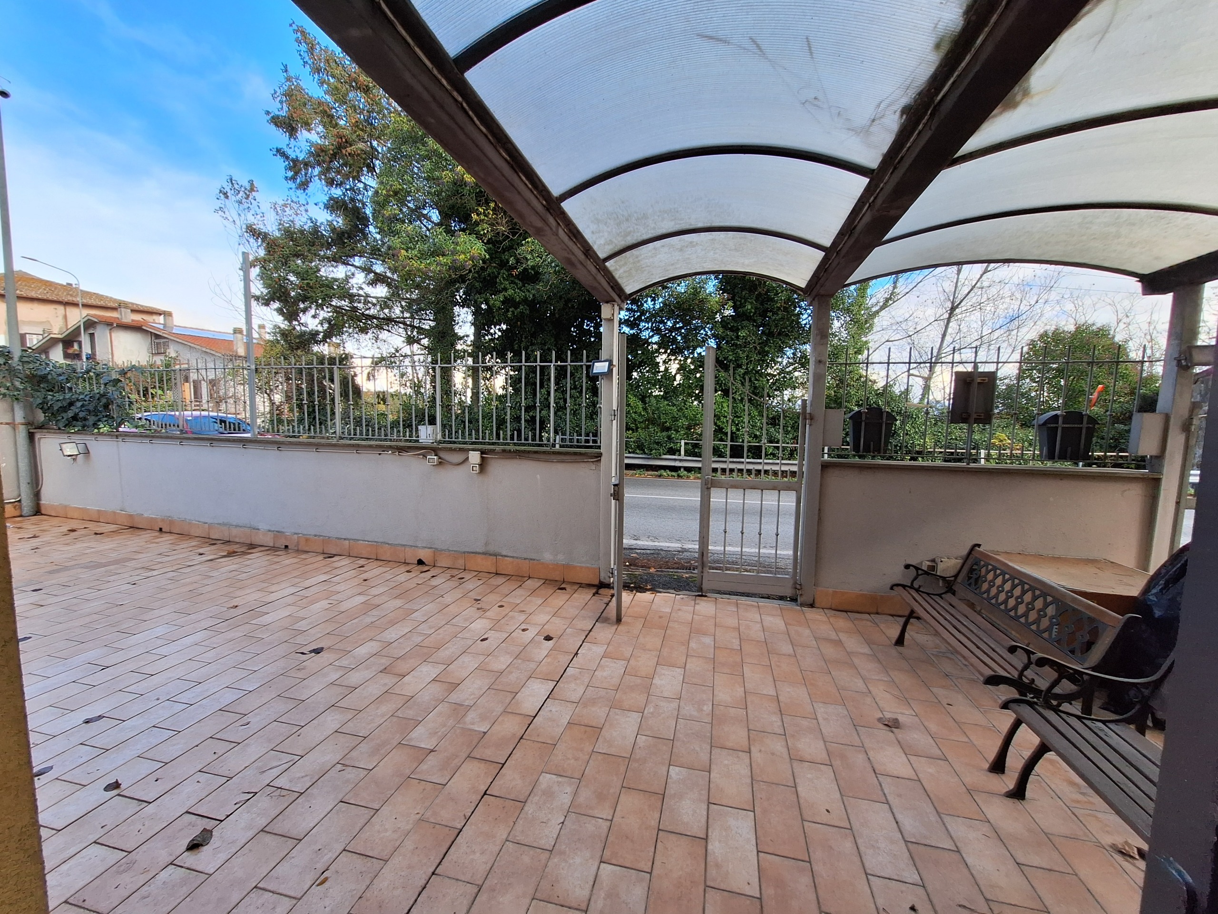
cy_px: 457
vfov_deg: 89.9
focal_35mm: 13
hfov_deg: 106.2
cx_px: 609
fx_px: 457
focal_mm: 1.74
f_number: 2.2
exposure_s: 1/385
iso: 40
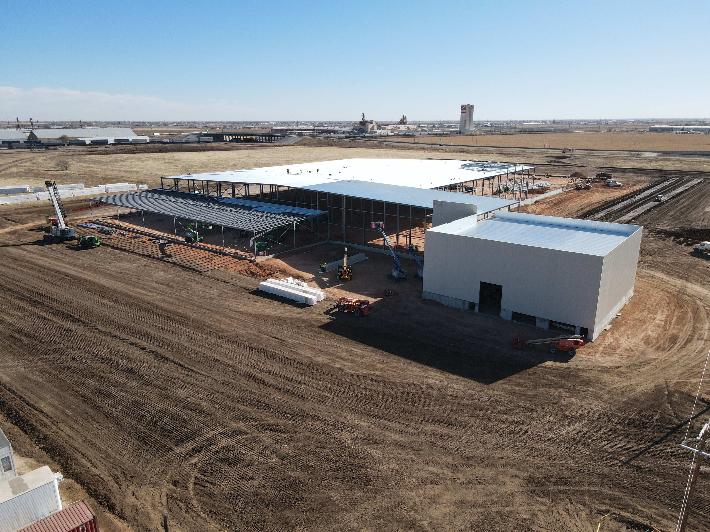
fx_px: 492
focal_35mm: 24
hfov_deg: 71.6
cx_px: 355
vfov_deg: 56.8
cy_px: 266
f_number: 2.8
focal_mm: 4.5
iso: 100
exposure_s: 1/725
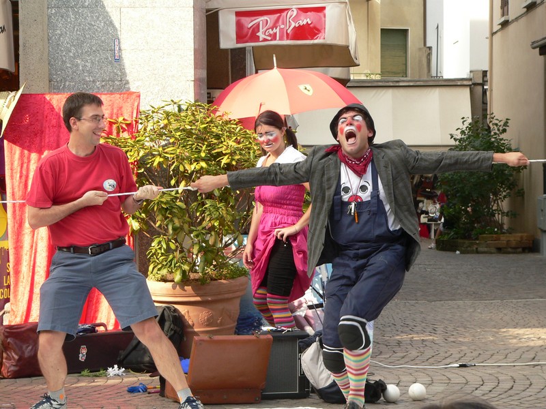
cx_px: 273
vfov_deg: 14.6
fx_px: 1593
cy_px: 204
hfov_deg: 19.4
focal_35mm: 101
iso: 100
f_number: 4
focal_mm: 16.7
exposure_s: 1/160
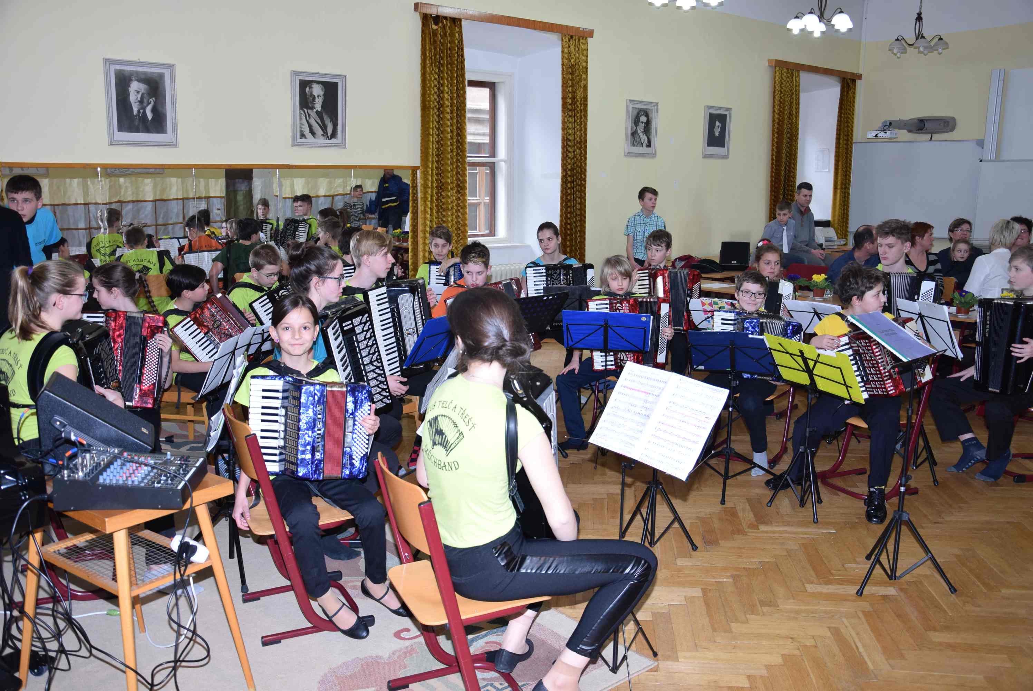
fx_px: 905
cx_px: 516
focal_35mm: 32
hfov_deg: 59.5
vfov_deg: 41.8
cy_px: 346
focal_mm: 21
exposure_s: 1/100
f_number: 3.8
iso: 400
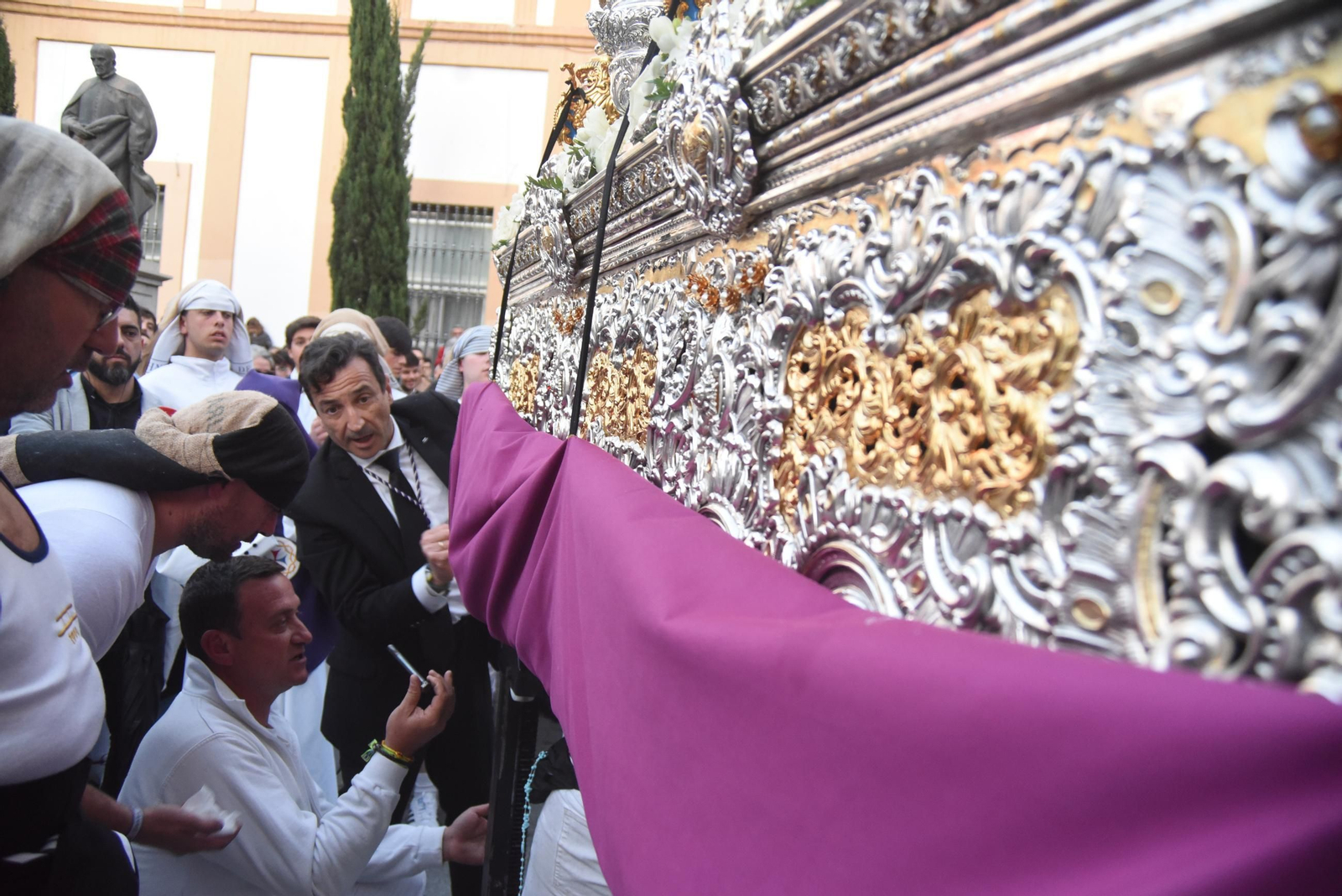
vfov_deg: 45.0
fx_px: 1081
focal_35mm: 29
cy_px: 448
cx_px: 671
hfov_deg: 63.6
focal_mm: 29
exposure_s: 1/100
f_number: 6.3
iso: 3200
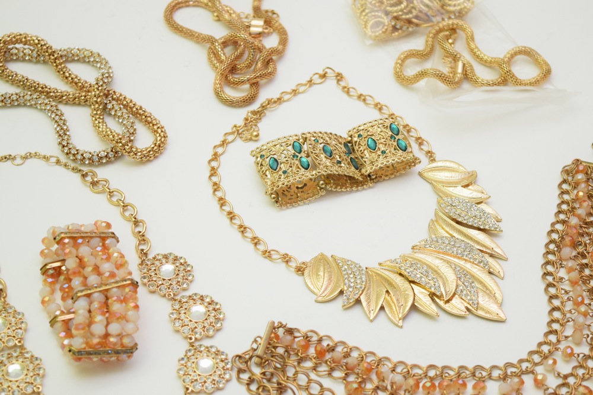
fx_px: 1359
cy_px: 198
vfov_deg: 16.6
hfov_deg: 24.6
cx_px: 296
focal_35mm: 82
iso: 1100
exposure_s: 1/60
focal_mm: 55
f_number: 5.6
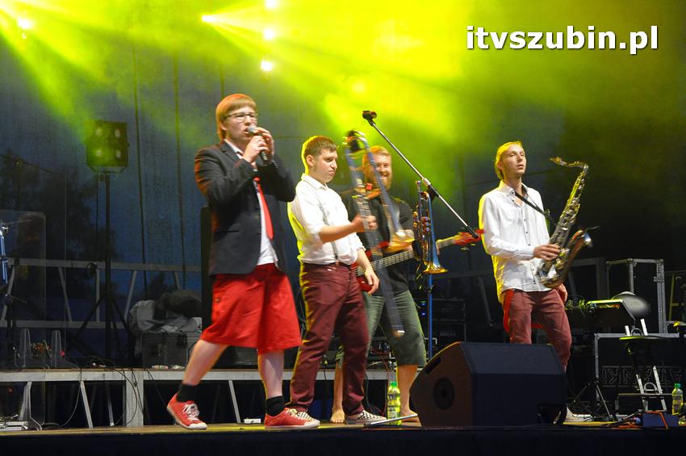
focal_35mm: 98
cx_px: 343
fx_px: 1856
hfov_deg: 20.9
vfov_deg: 14.0
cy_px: 228
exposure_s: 1/50
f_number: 4.5
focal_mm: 65
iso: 2500
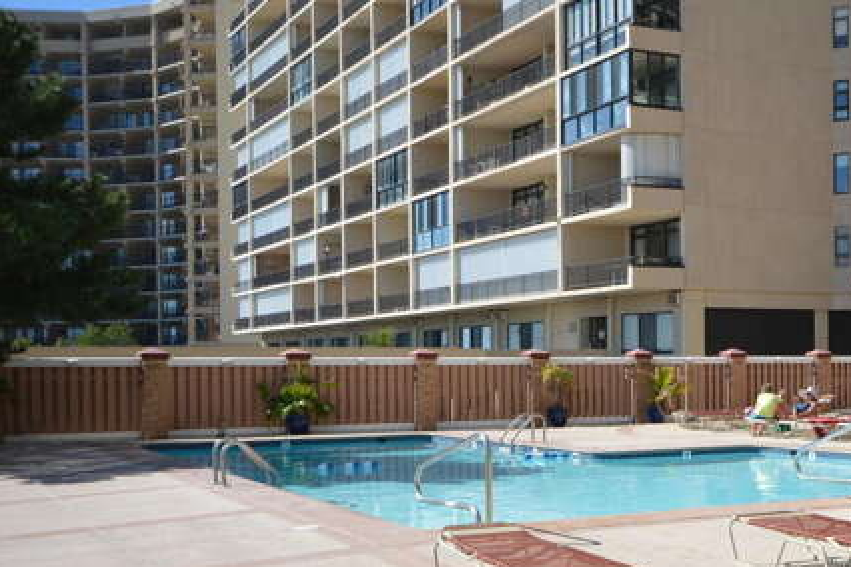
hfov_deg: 35.5
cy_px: 383
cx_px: 699
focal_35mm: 54
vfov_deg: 24.9
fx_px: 1276
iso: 125
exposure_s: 1/250
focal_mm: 20
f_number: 8
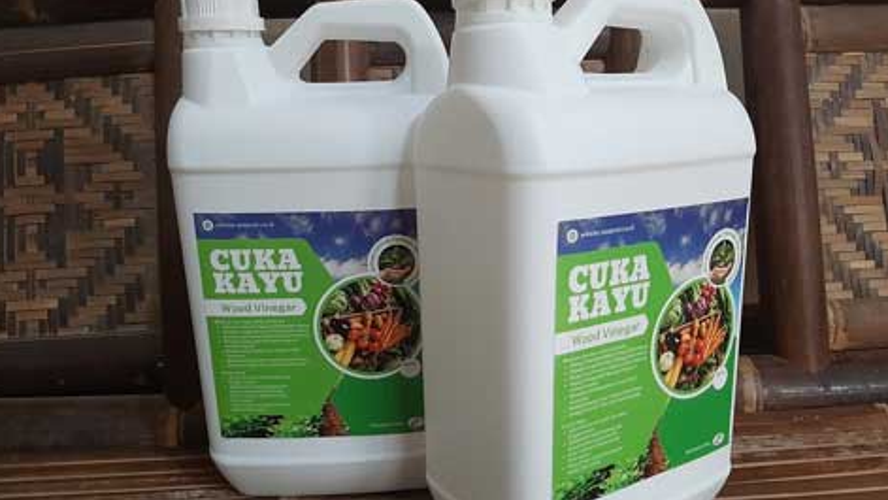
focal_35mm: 30
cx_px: 441
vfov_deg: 38.9
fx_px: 706
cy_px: 272
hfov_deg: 64.3
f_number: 1.7
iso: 400
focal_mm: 3.93
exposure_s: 1/25
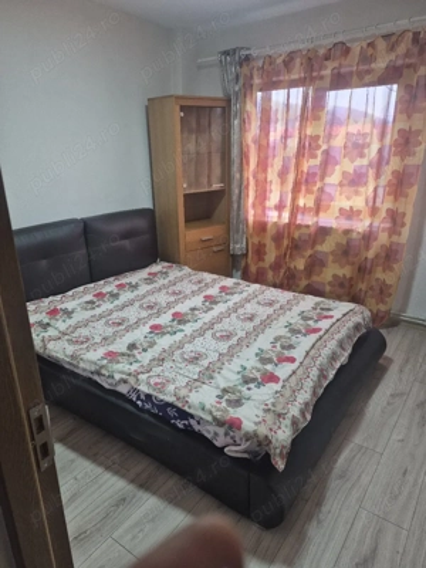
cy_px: 284
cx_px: 213
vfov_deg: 73.9
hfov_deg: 58.9
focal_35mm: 23
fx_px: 377
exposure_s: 1/100
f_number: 1.8
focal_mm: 5.4
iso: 100
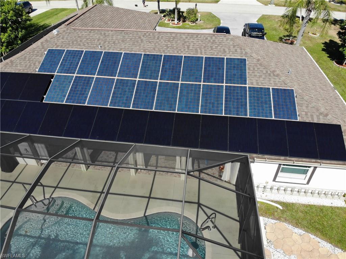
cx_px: 173
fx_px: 240
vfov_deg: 56.8
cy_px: 130
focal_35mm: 24
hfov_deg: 71.6
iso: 100
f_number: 2.8
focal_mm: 4.5
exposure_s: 1/899
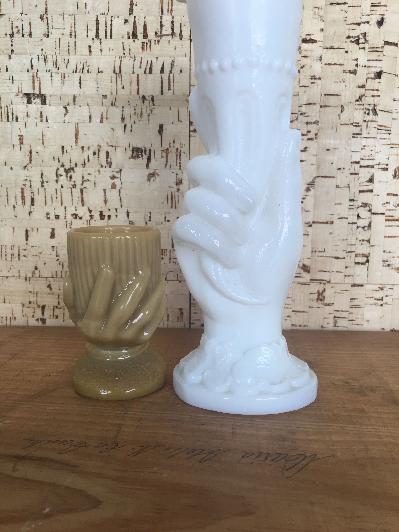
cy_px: 266
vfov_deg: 61.7
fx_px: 446
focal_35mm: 29
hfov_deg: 48.2
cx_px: 200
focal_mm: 4.15
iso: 32
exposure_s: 1/100
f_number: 2.2
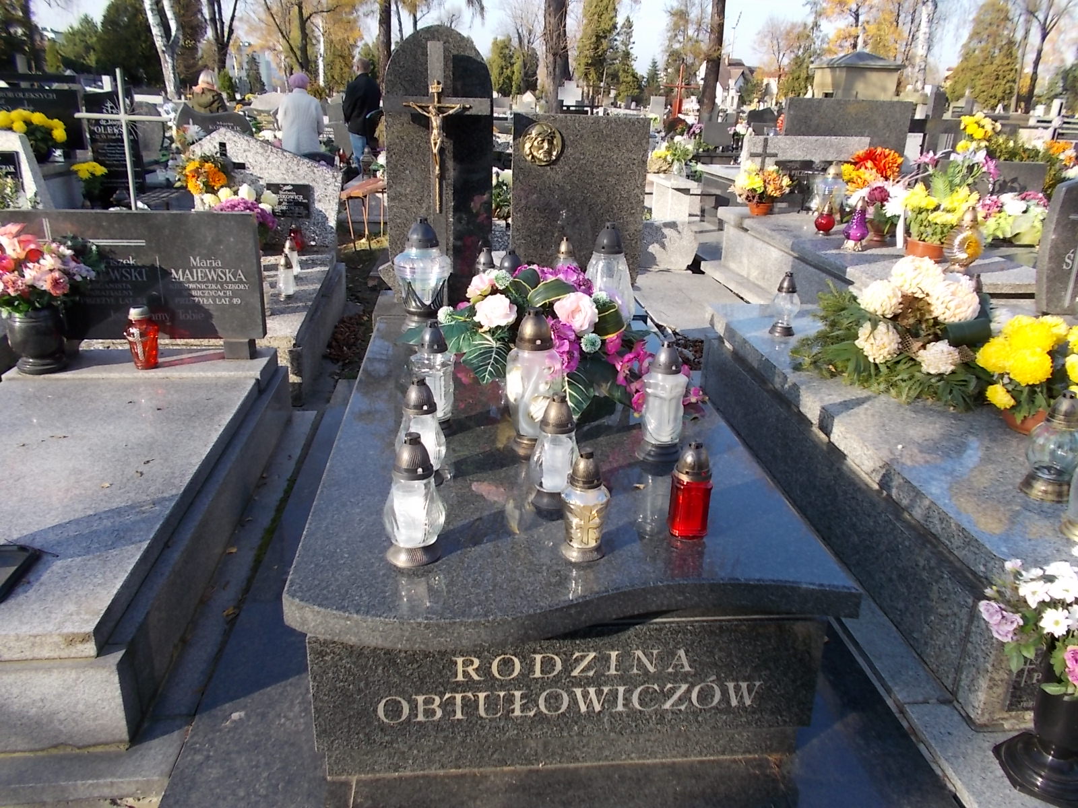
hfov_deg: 67.3
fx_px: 810
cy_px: 404
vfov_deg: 53.1
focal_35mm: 26
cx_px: 539
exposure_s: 1/320
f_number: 3.2
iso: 80
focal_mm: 4.6
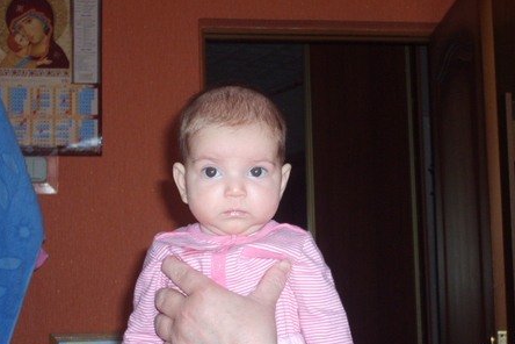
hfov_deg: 26.7
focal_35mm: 76
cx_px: 256
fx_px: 1087
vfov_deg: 17.9
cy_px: 195
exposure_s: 1/60
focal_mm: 12
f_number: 3.9
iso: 100
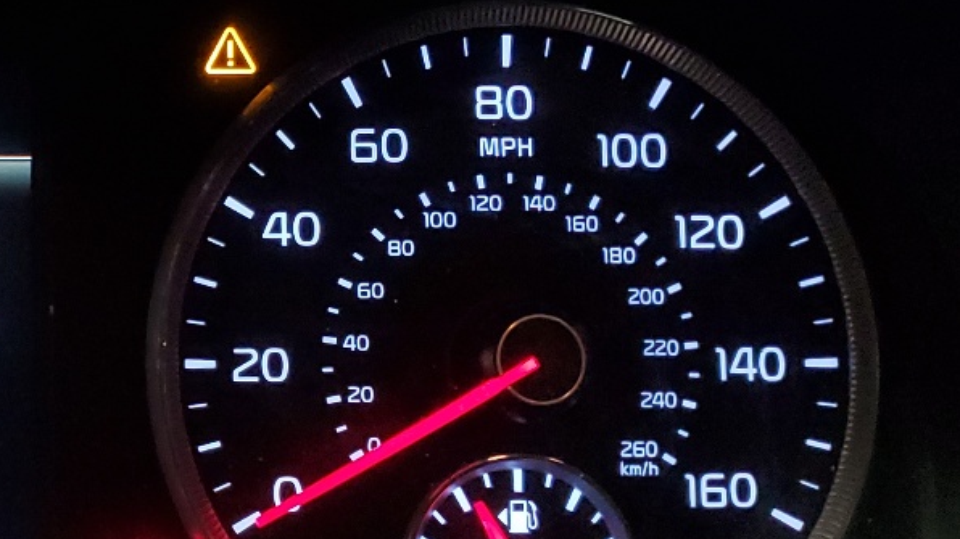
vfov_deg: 15.9
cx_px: -126
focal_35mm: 76
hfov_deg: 25.6
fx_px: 1934
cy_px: 312
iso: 315
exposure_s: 1/33
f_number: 1.5
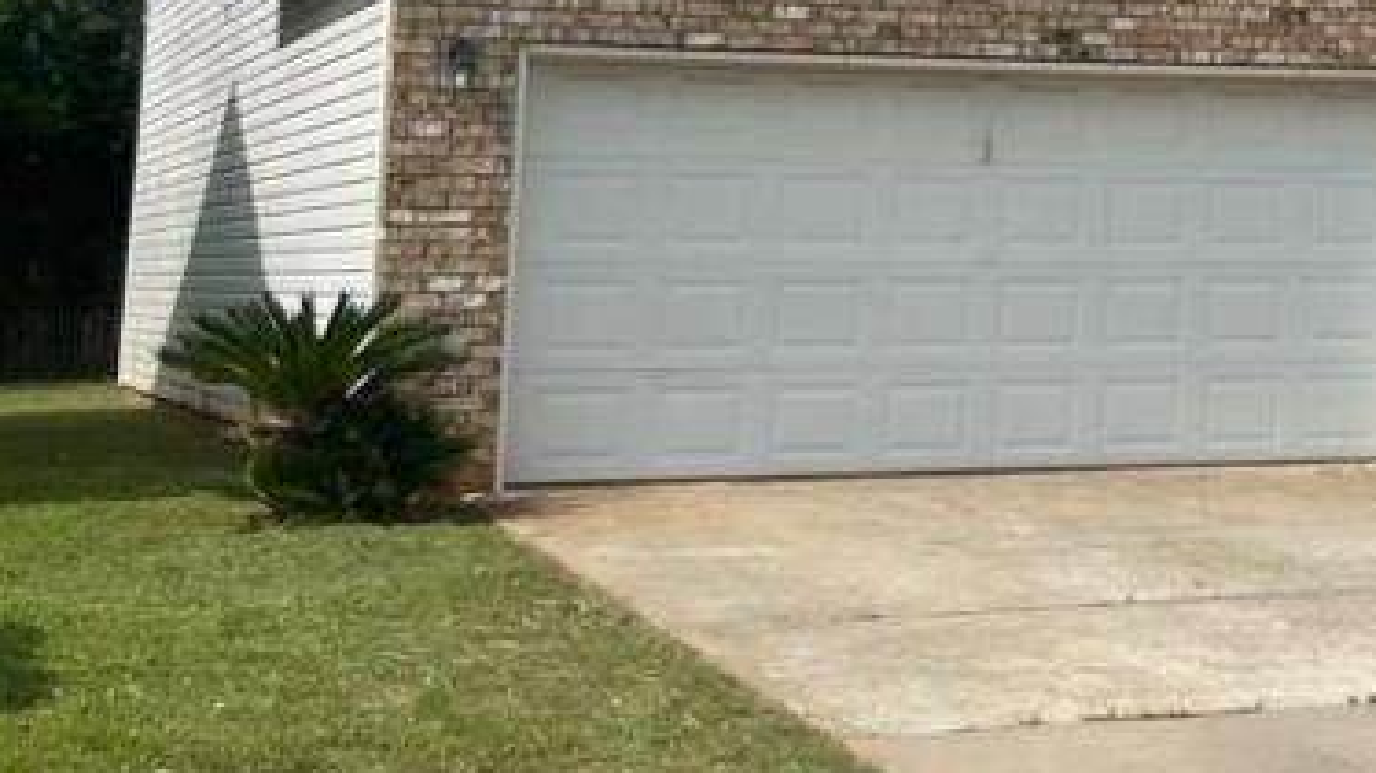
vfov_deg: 12.8
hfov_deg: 21.7
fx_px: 3319
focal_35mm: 91
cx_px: 1667
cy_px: -276
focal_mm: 5.1
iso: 50
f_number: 1.6
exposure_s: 1/7353
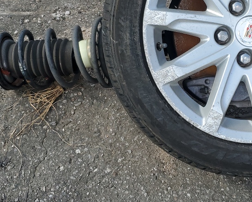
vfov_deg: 23.0
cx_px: 192
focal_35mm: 66
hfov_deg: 28.3
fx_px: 492
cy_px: 58
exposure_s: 1/1000
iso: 50
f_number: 1.5
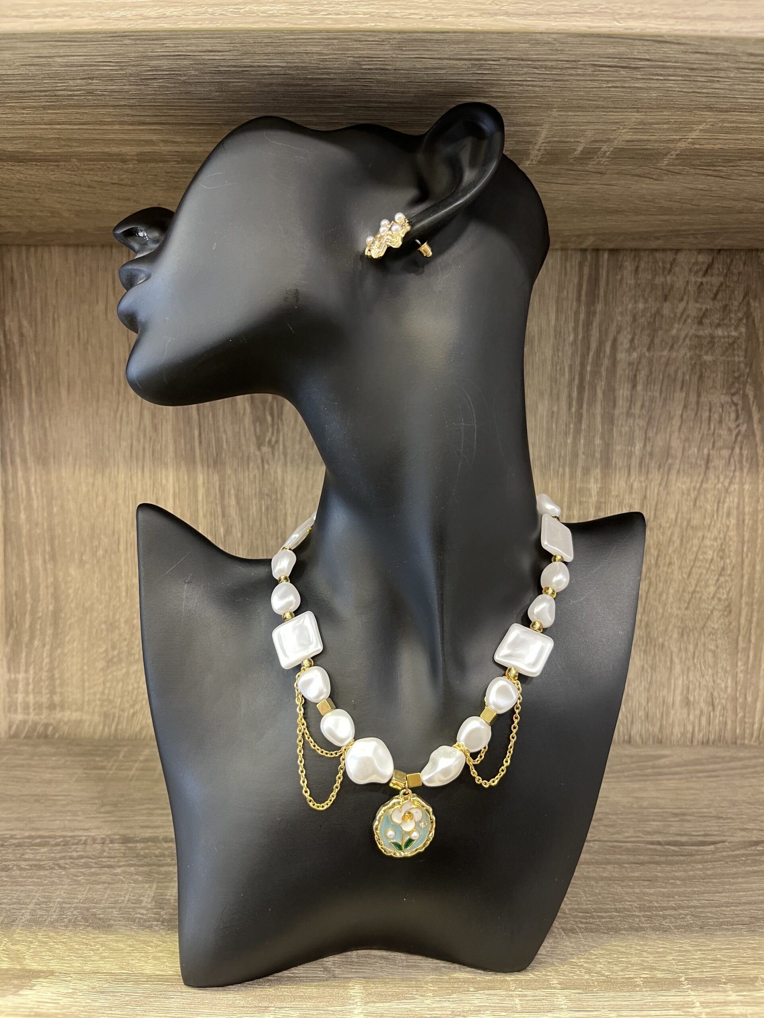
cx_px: 382
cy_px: 509
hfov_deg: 53.1
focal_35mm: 26
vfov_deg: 67.3
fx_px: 765
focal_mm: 5.1
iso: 125
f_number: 1.6
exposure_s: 1/50
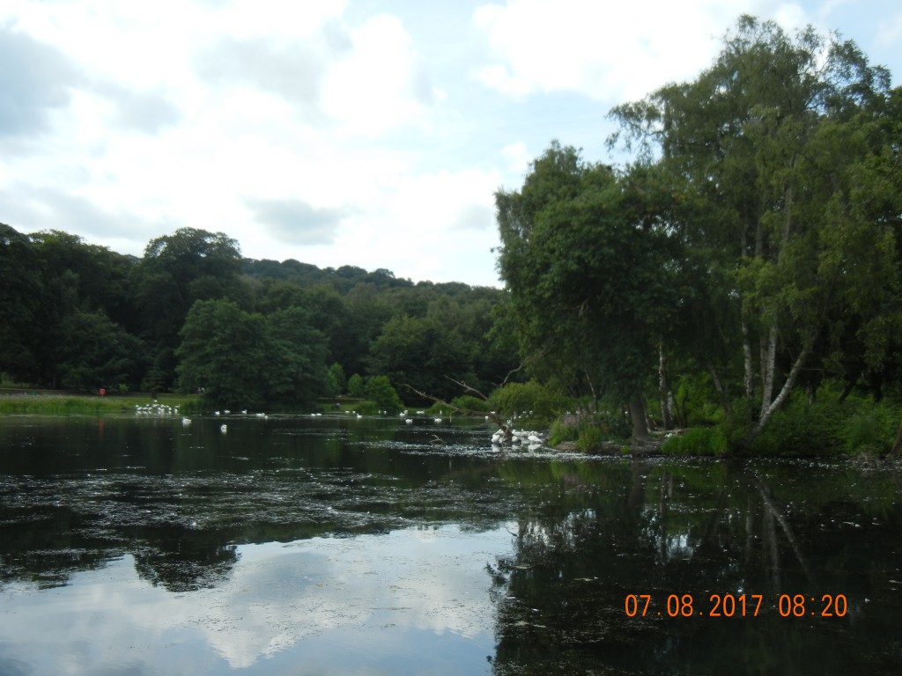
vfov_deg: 36.8
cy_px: 338
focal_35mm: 39
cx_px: 451
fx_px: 1016
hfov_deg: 47.9
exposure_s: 1/908
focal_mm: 7.1
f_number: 3.7
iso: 160
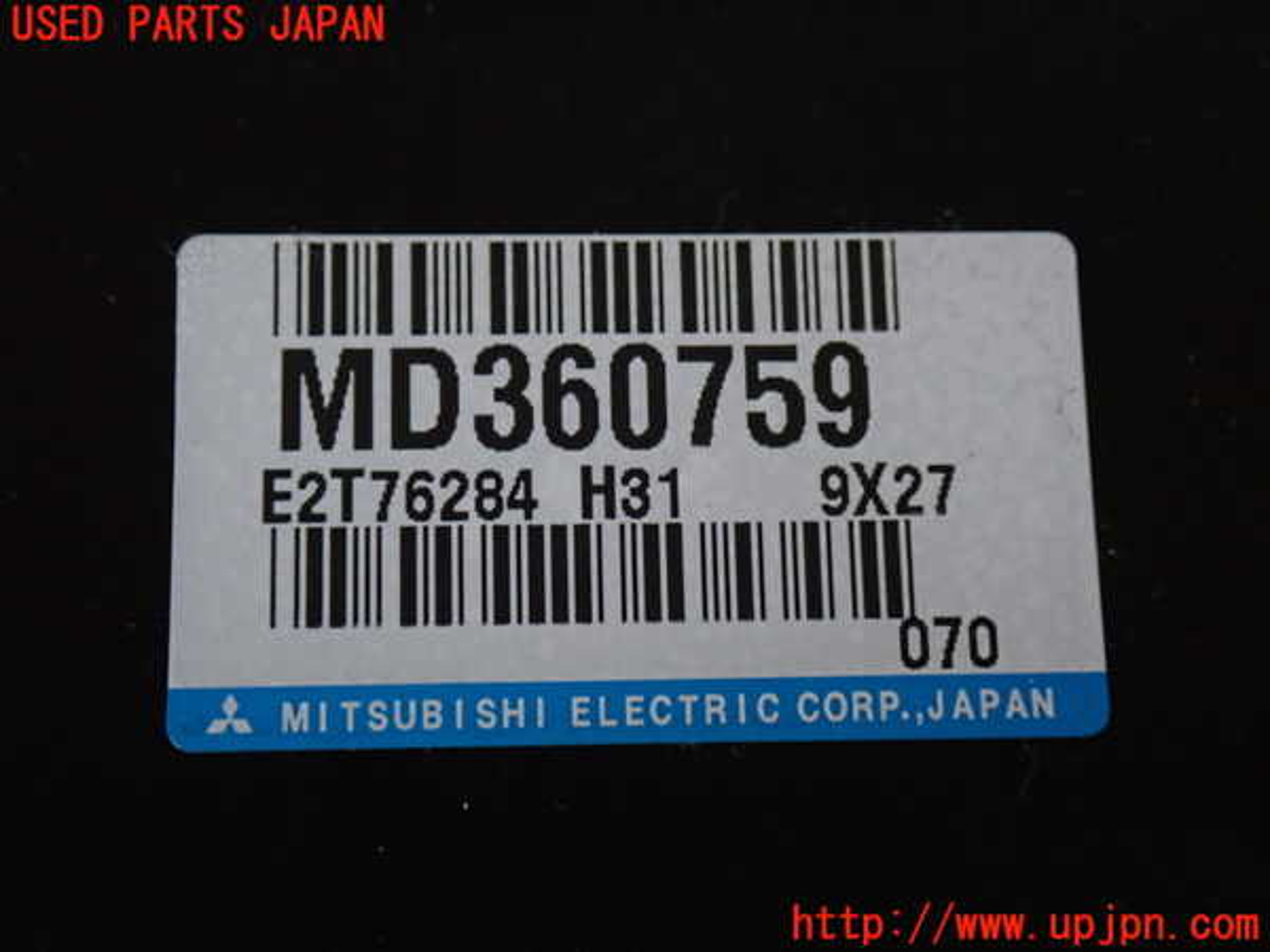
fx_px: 2275
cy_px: 476
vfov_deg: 23.7
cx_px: 635
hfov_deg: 31.2
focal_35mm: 62
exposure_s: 1/15
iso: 1000
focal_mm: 11.09
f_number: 3.6
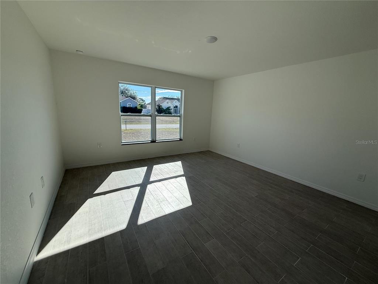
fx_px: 153
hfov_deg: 102.1
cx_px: 189
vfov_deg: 85.7
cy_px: 142
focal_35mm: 14
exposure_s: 1/1017
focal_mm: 2.22
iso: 64
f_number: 2.2
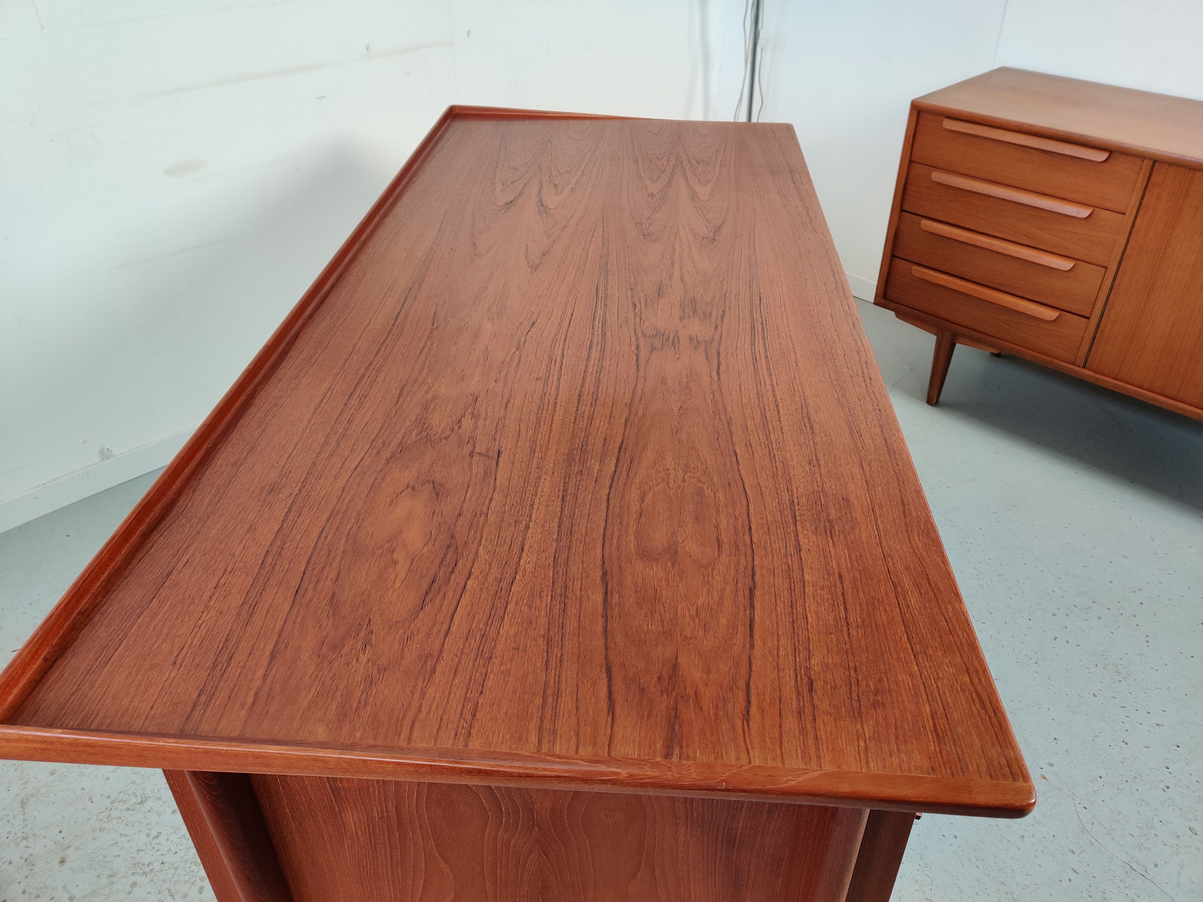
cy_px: 451
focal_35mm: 27
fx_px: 938
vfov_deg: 51.4
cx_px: 602
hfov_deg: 65.3
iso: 160
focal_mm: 4.75
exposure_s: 1/100
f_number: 1.65
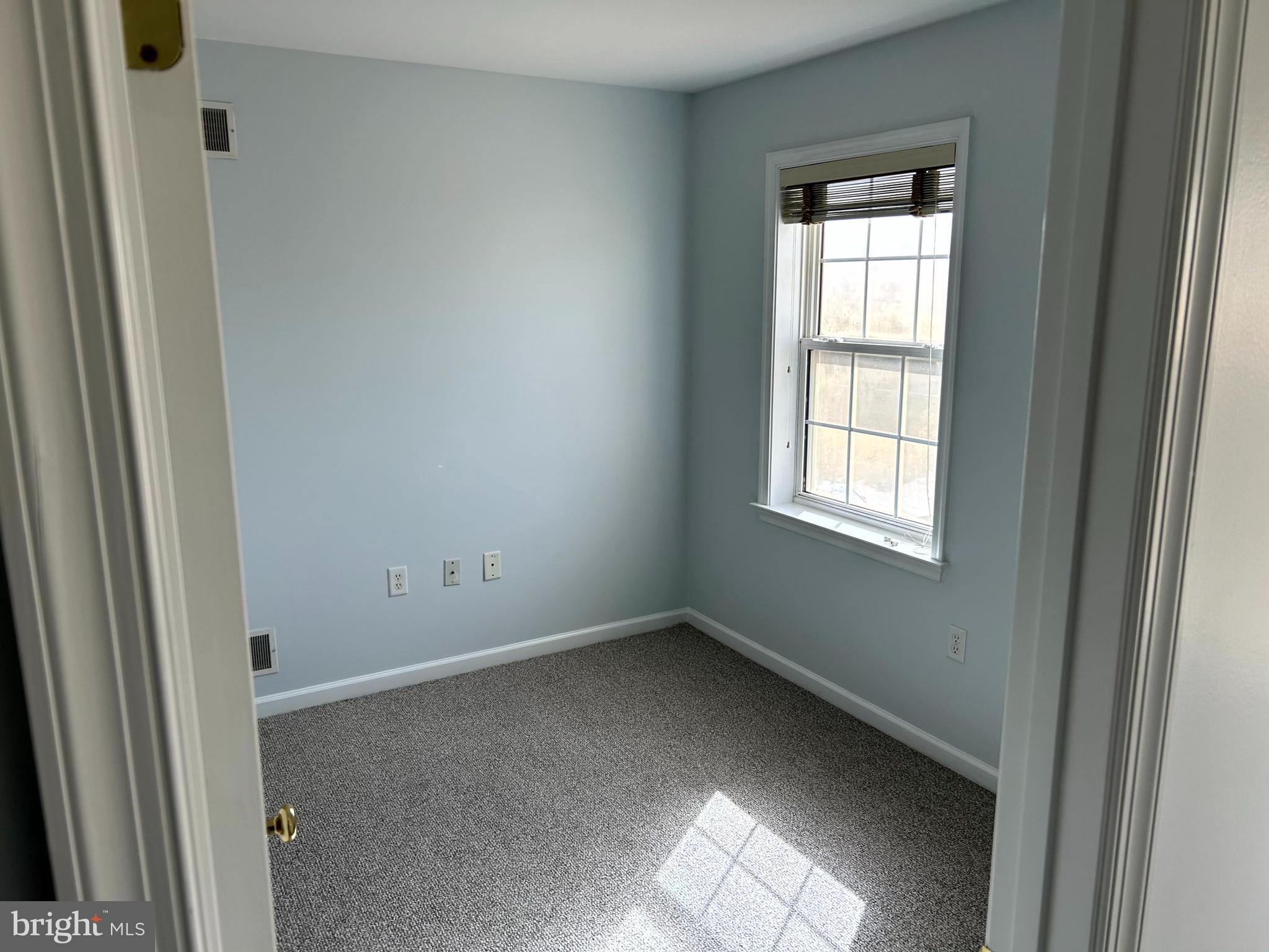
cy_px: 476
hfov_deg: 67.3
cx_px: 634
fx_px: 953
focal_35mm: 26
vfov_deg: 53.1
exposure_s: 1/293
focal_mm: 5.7
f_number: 1.5
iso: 40
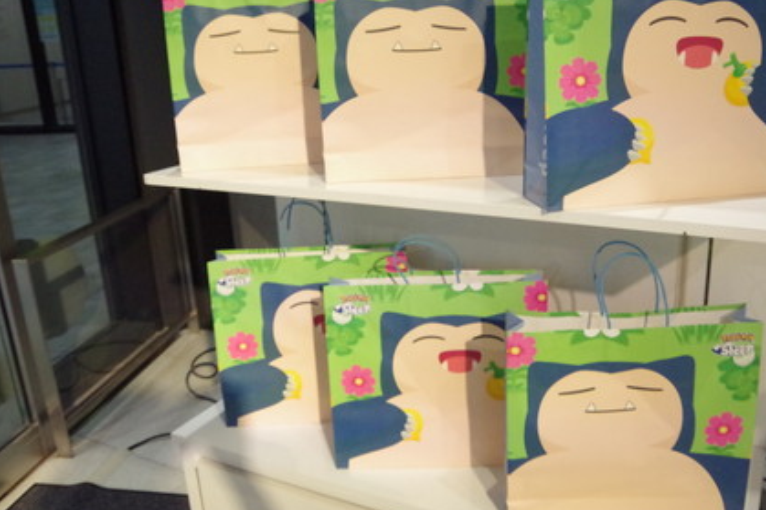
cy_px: 229
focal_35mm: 33
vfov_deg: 39.9
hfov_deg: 56.8
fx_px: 702
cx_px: 463
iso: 3200
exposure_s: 1/500
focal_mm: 18
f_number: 5
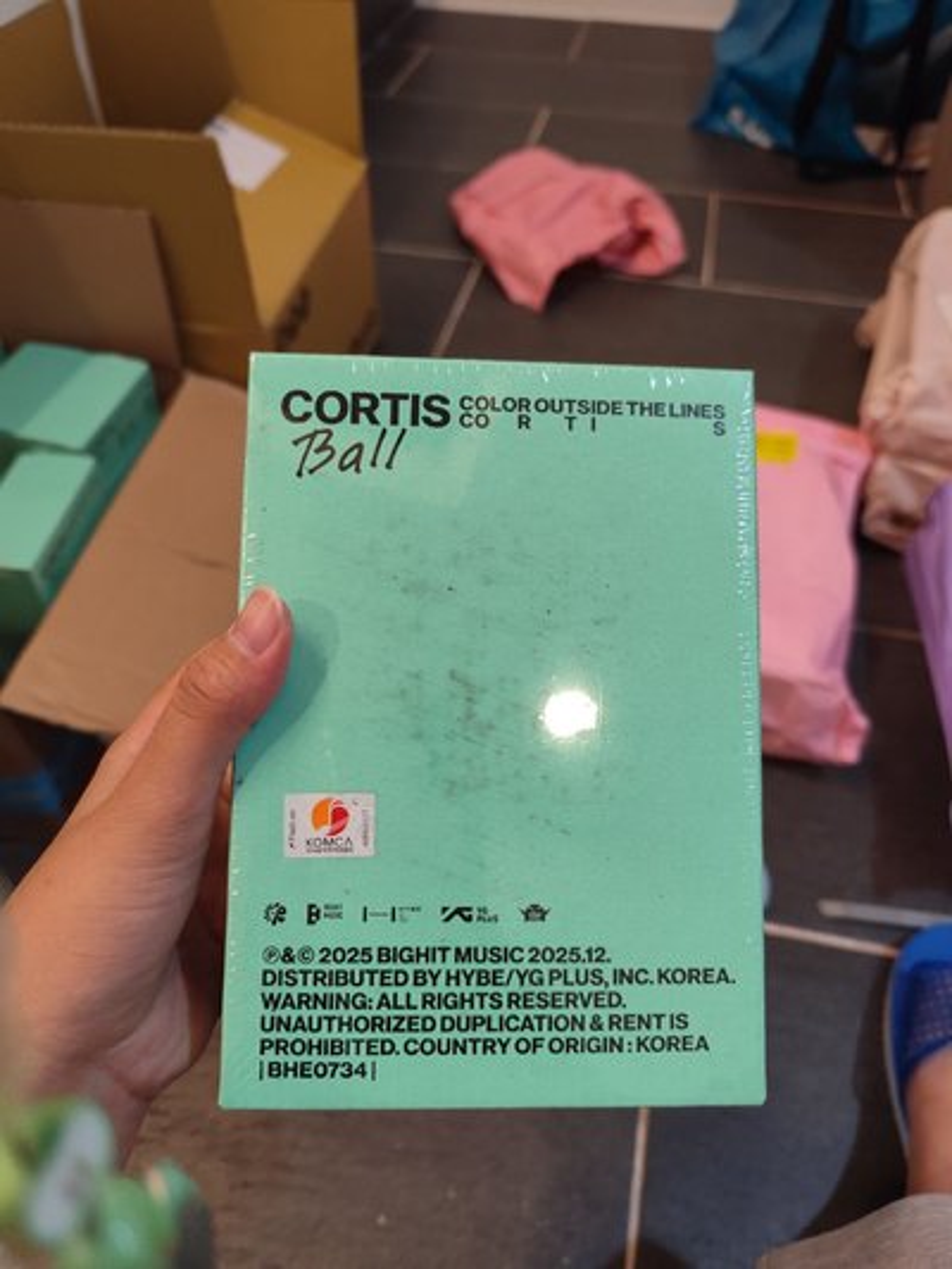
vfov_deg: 73.9
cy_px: 634
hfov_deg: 58.9
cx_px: 476
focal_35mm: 23
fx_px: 843
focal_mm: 6.14
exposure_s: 1/60
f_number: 1.65
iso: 640
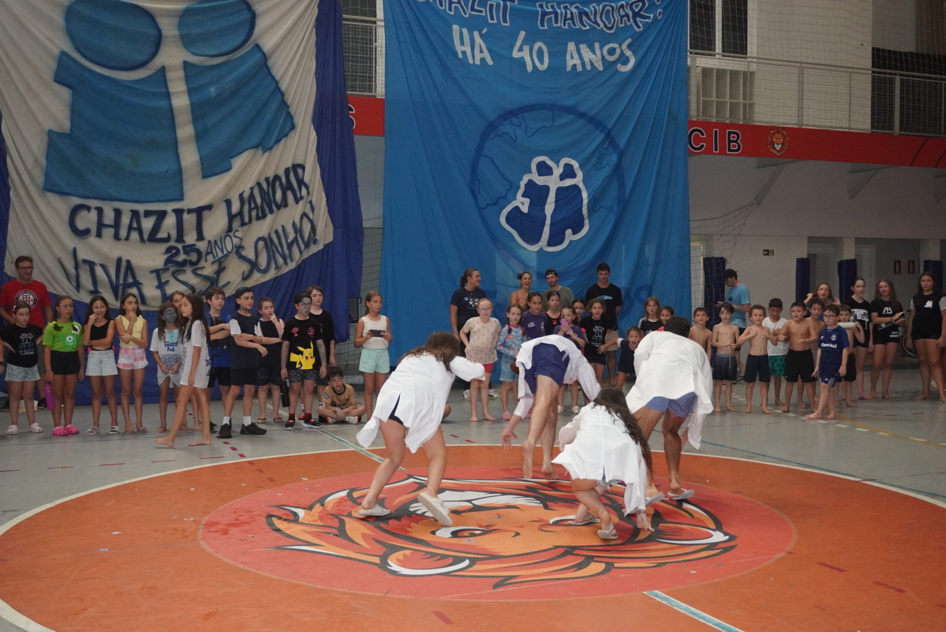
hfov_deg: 47.9
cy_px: 316
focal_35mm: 40
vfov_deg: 33.1
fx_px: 1065
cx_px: 473
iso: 3200
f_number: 4.5
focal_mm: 27
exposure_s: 1/160
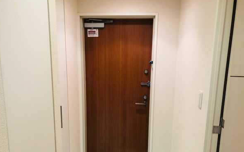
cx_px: 120
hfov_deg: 59.7
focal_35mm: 32
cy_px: 94
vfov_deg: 39.2
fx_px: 213
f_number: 1.8
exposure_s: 1/25
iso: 32
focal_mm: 3.99
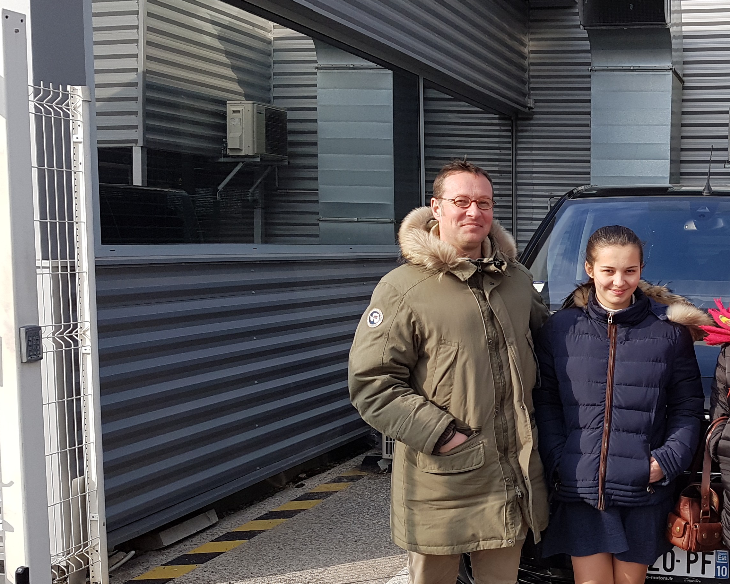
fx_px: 972
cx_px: 630
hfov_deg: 38.8
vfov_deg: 33.2
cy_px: 371
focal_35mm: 45
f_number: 1.7
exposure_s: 1/1224
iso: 40
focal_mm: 4.2
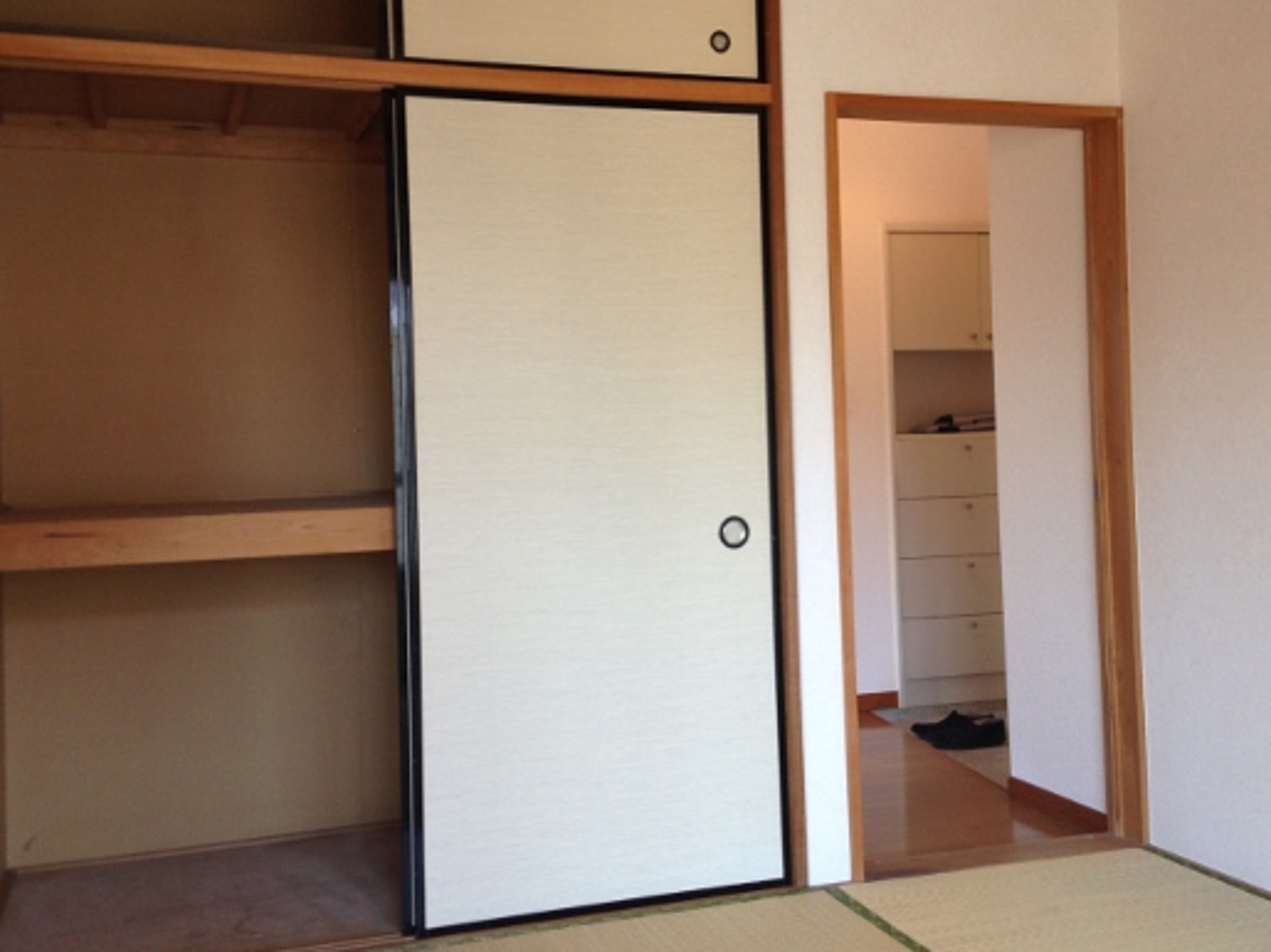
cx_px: 642
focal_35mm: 41
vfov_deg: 35.1
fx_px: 1505
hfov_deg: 45.8
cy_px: 407
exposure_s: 1/30
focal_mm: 4.12
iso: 50
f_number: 2.4
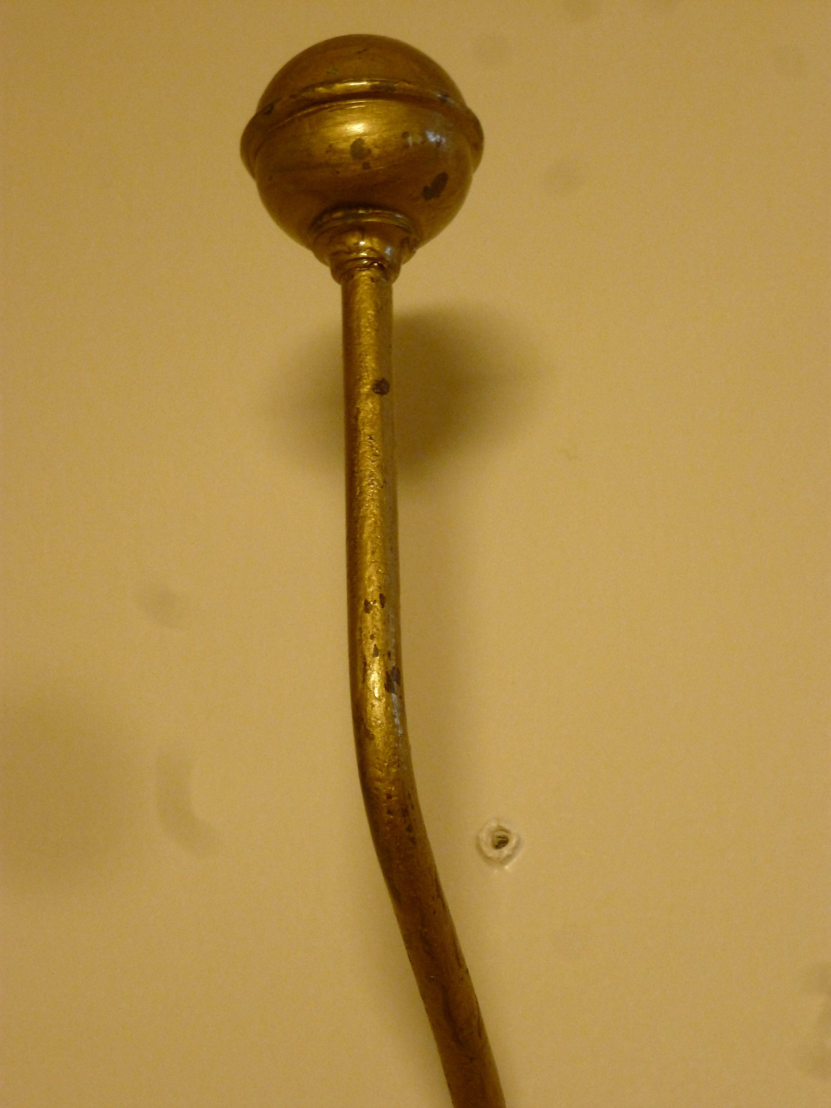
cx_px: 416
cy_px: 554
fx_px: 2625
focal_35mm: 82
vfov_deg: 23.8
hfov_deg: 18.0
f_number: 4.8
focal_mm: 14.8
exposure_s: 1/13
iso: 400
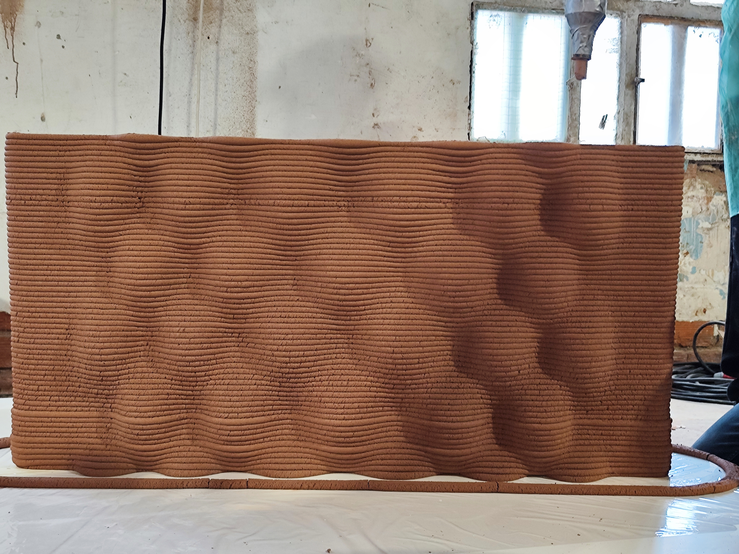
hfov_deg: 73.9
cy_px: 277
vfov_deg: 58.9
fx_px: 491
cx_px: 370
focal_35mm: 23
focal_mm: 7.01
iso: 339
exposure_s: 1/63.3
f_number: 1.69
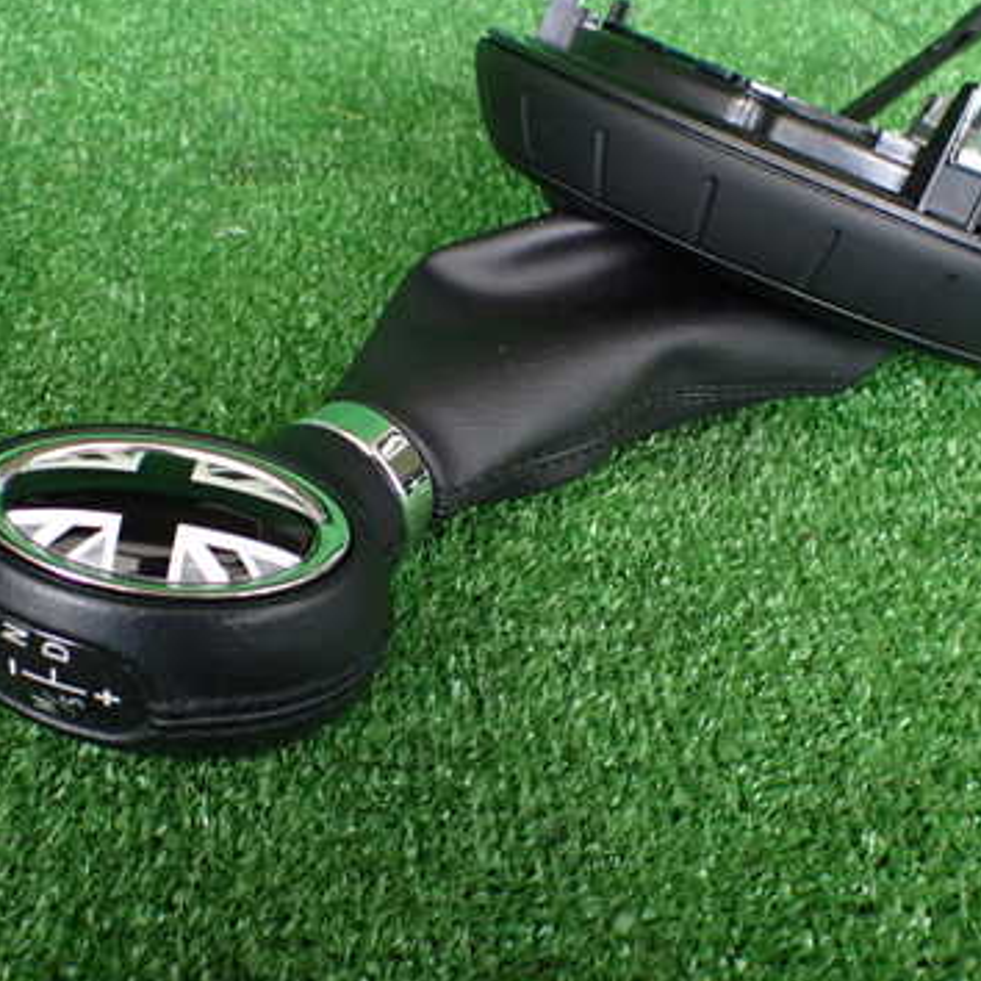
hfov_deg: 37.5
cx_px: 466
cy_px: 543
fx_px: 1443
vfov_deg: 37.5
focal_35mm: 45
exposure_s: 1/125
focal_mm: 5.4
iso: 400
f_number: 2.3
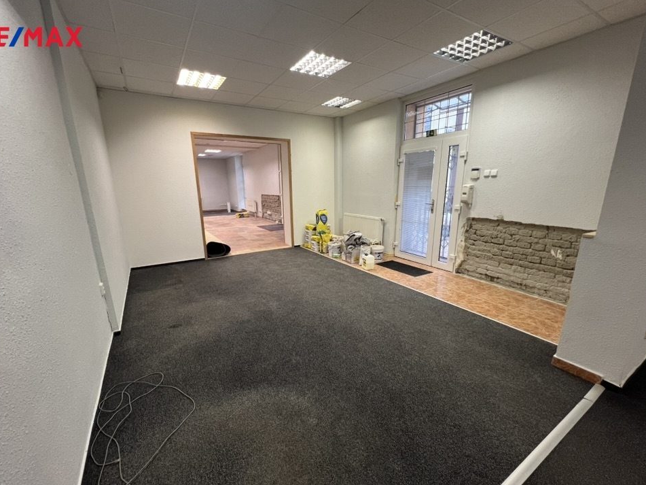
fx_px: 261
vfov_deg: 85.6
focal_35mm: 14
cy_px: 256
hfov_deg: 102.1
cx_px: 319
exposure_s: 1/50
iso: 160
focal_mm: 1.57
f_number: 1.8
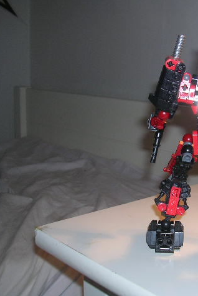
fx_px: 437
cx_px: 191
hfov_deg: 24.5
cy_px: 148
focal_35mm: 53
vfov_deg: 37.5
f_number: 2.8
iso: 50
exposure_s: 1/60.1
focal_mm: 5.8
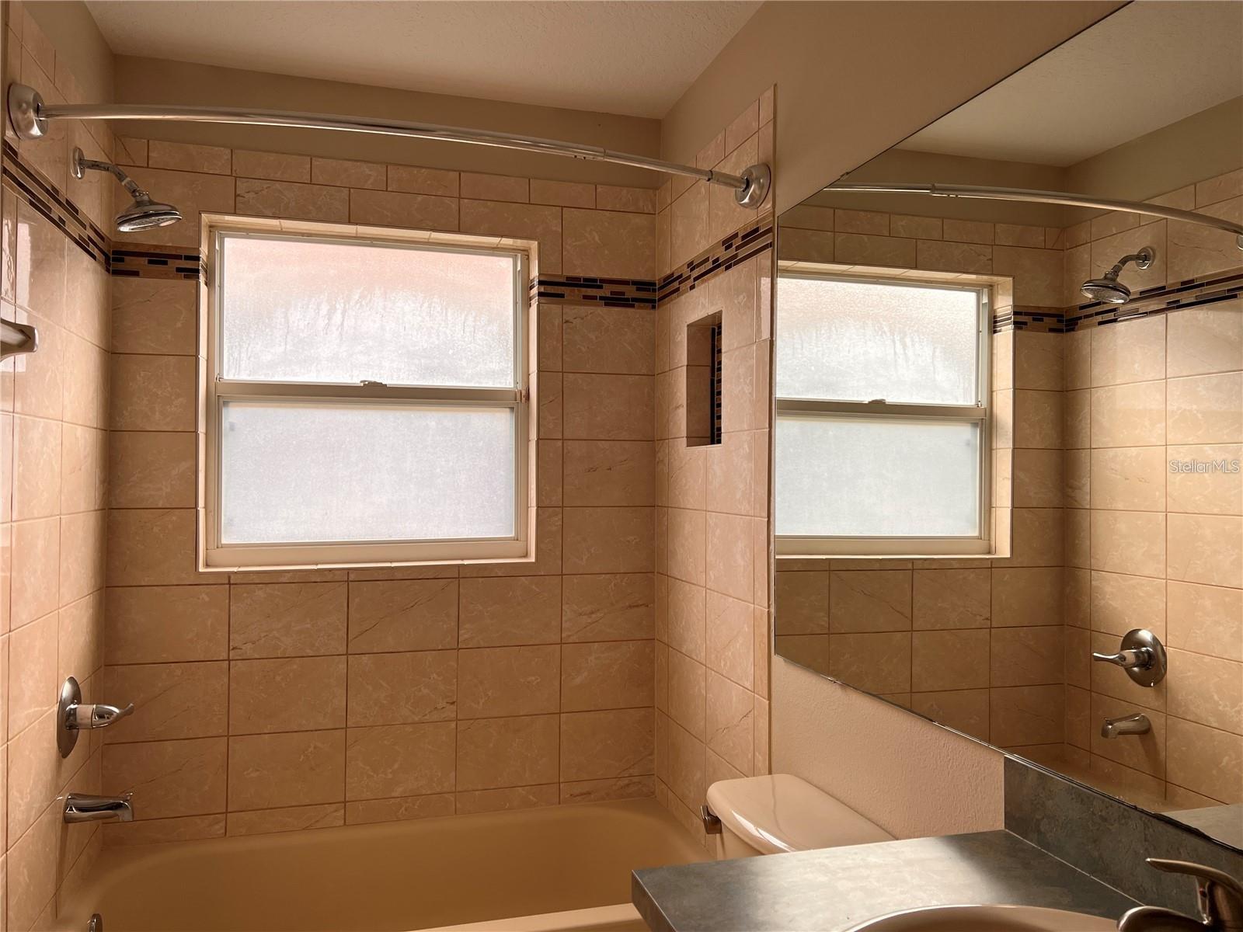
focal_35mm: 26
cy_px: 466
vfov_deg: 53.1
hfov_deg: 67.3
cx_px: 622
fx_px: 934
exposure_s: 1/234
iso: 40
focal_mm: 5.7
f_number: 1.5
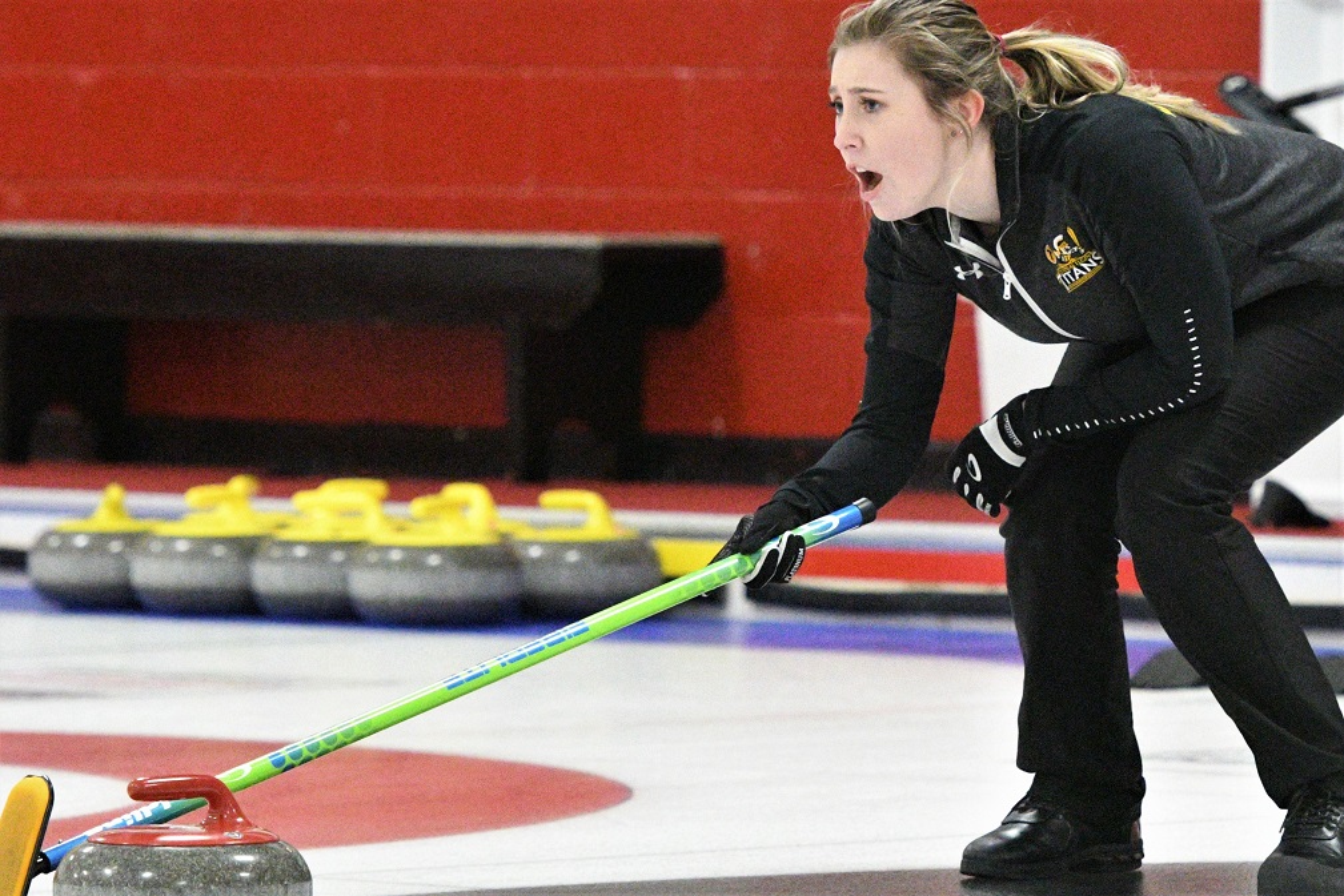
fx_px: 8961
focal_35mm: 240
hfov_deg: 8.6
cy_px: 448
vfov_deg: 5.7
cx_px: 672
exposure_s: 1/1000
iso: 18000
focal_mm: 160
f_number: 4
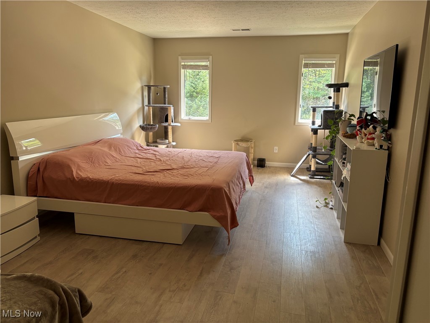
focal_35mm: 26
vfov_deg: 53.1
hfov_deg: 67.3
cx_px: 215
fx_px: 323
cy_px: 162
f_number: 1.6
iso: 100
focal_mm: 5.96
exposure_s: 1/121
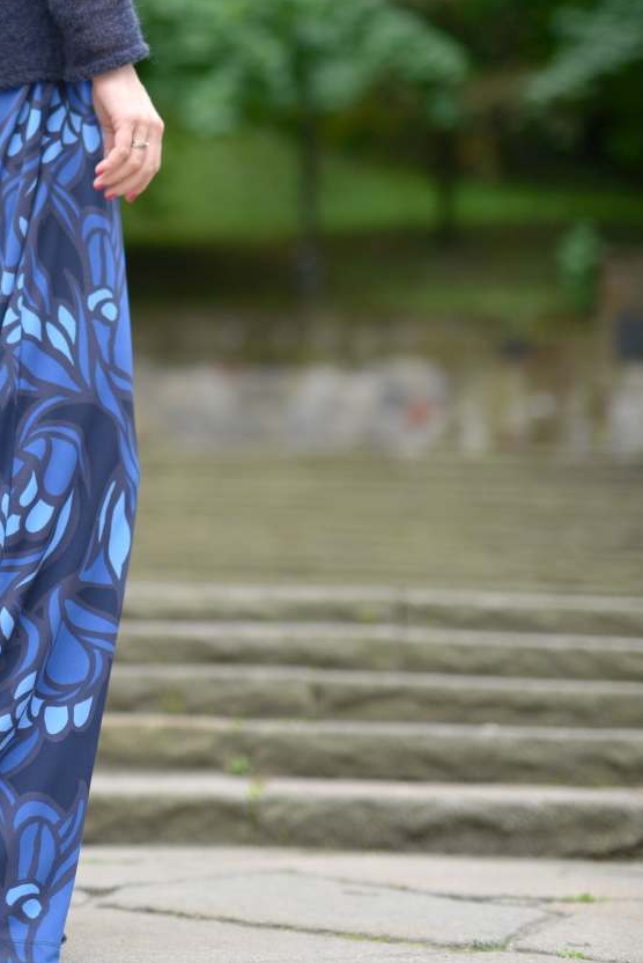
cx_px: 80
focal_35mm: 90
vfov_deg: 22.2
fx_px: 2407
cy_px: 152
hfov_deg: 15.1
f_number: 1.4
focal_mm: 50
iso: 100
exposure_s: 1/1000
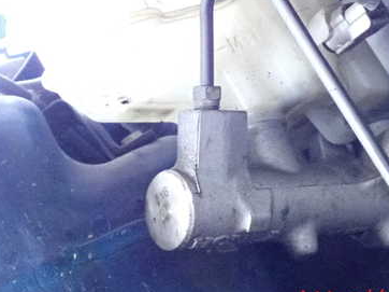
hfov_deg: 25.0
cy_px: 72
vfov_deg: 18.7
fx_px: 876
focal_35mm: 78
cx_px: 221
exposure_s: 1/125
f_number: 3.1
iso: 5000
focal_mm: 8.4
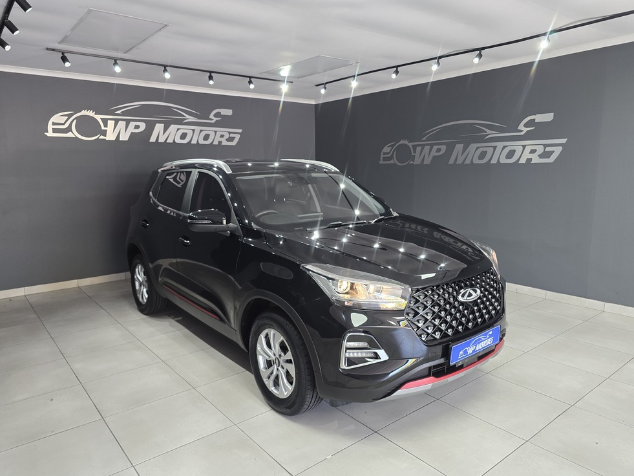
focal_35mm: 24
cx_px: 313
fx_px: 440
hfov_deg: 71.6
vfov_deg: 56.8
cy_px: 247
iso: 160
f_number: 1.7
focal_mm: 6.3
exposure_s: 1/100
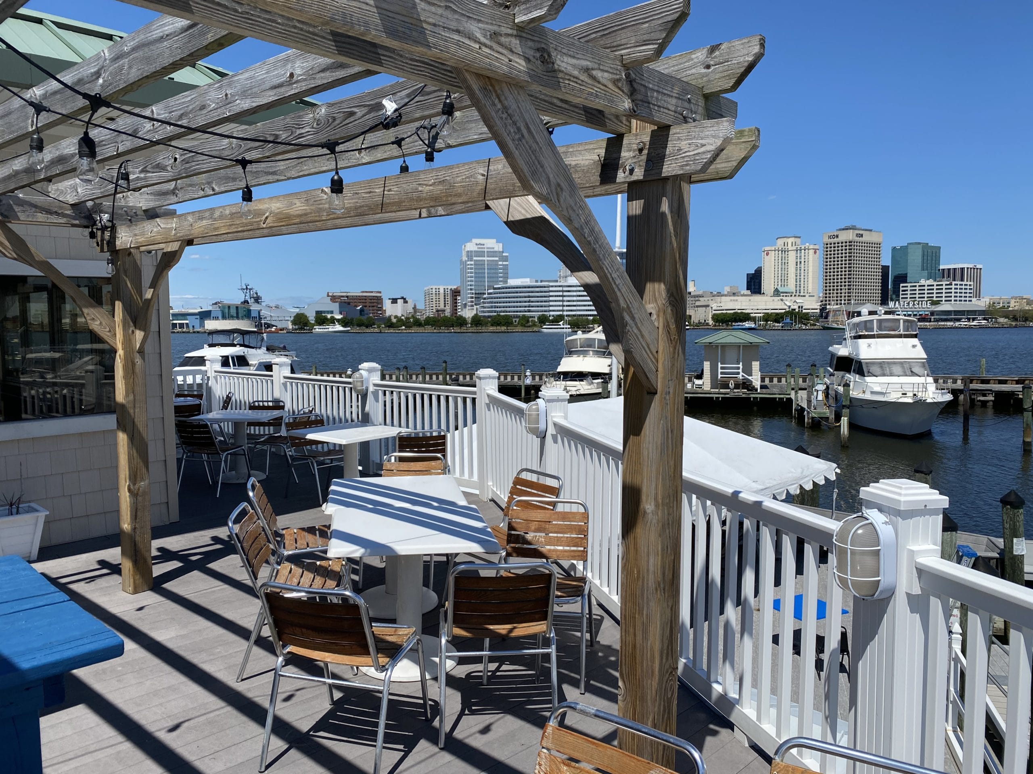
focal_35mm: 26
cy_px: 387
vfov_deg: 53.1
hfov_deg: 67.3
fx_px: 776
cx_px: 516
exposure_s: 1/5025
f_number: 1.8
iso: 32
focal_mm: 4.25
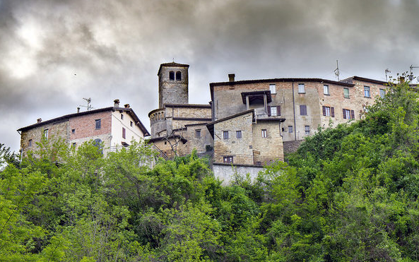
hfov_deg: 29.6
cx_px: 209
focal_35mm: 70
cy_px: 125
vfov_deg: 18.7
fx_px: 794
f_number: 8
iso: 100
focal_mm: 45
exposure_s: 1/100
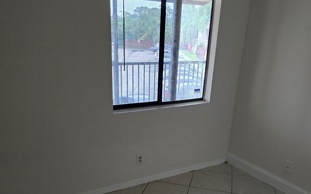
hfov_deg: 58.1
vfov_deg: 37.4
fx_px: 280
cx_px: 157
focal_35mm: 33
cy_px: 144
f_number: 1.7
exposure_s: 1/120
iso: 1000
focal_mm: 6.3
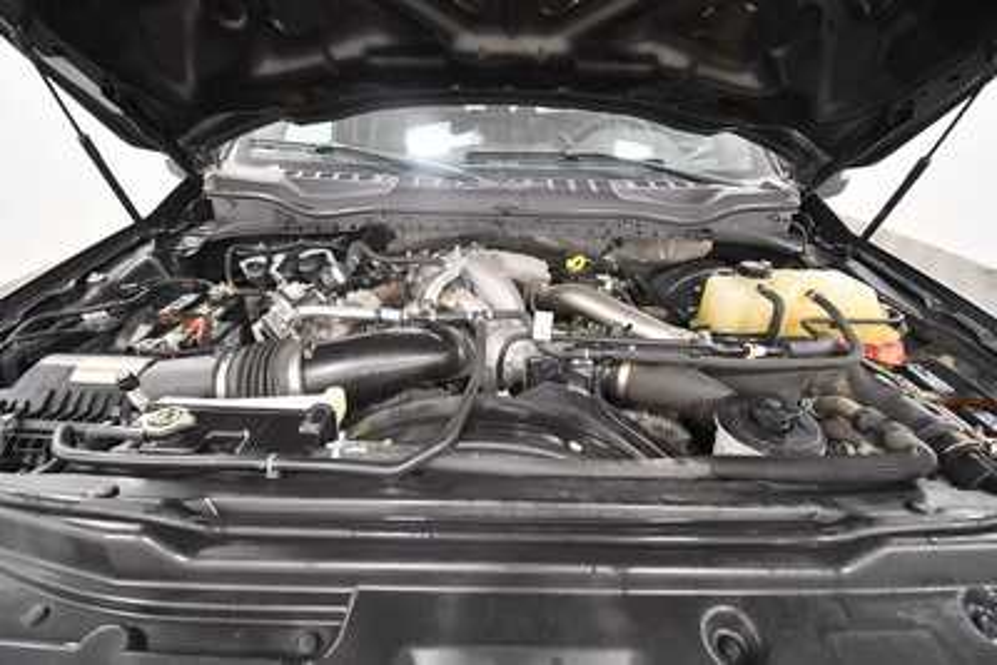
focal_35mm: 15
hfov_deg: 100.4
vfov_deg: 77.4
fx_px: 416
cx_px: 498
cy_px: 332
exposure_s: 1/125
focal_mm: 10
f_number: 4.5
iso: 1800
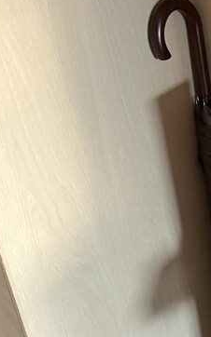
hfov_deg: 14.2
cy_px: 270
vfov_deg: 24.3
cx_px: 345
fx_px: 773
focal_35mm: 84
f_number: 1.8
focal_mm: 3.99
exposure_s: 1/50
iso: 250
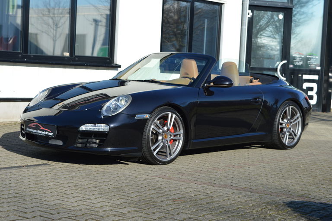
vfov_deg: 18.9
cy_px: 110
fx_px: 663
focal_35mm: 72
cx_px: 166
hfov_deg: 28.1
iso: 100
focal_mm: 48
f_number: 8
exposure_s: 1/250
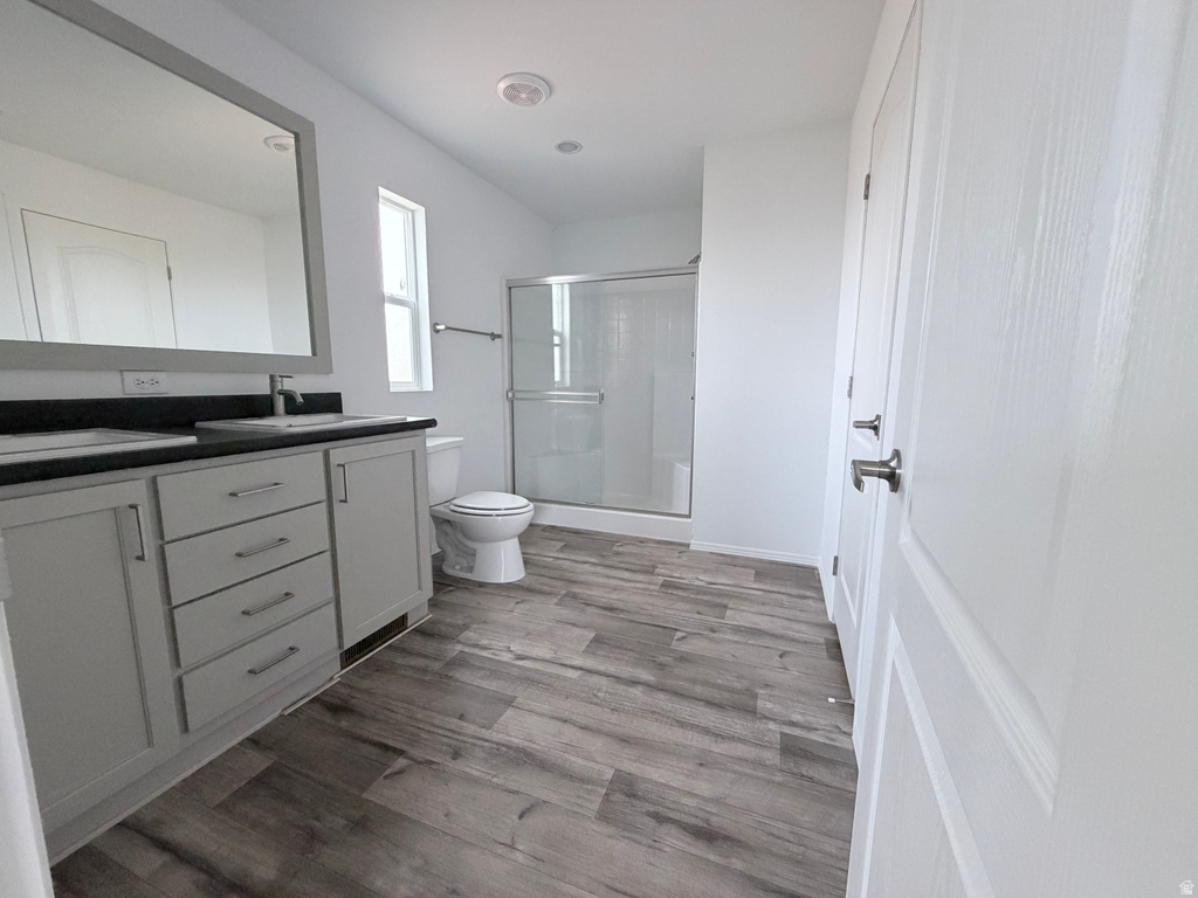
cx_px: 599
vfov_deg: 85.7
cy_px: 449
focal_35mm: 14
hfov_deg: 102.1
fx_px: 485
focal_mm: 2.22
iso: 320
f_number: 2.2
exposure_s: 1/86
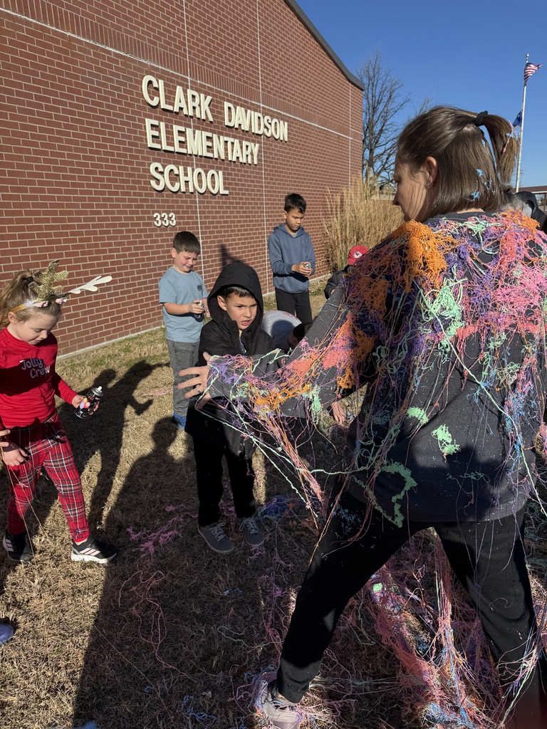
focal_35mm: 24
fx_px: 506
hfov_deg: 56.8
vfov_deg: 71.6
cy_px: 364
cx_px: 274
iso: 80
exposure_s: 1/3597
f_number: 1.78
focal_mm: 6.76
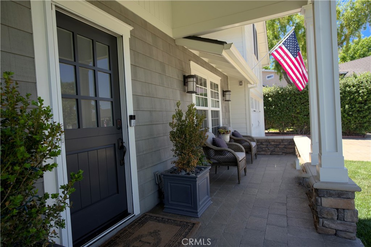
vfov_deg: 59.5
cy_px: 124
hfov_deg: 81.2
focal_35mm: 21
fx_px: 216
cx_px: 186
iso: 100
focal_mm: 21
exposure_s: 1/80
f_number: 5.6
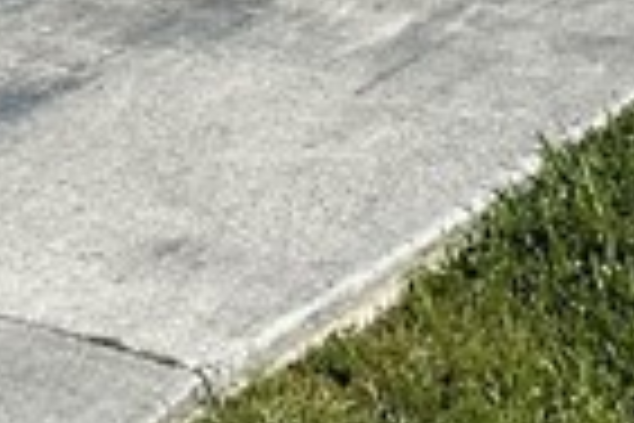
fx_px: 3187
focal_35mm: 181
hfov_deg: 10.9
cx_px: -360
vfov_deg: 6.8
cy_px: -914
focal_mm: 6.86
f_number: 1.78
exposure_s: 1/5263
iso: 80
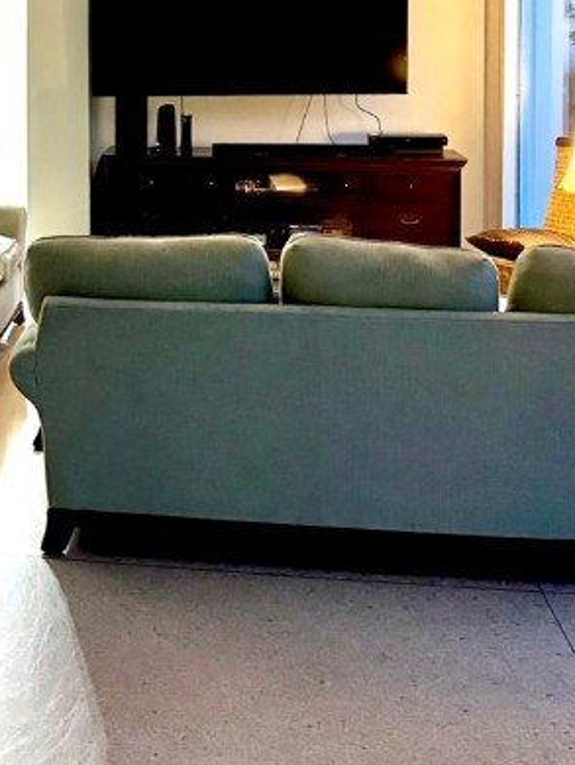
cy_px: 96
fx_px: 1394
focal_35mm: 63
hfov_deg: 22.0
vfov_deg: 29.6
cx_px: -65
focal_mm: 6.76
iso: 800
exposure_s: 1/40
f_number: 1.78
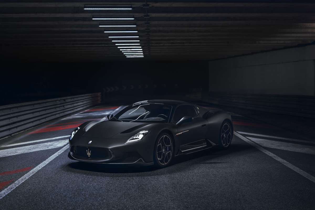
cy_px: 105
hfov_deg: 39.6
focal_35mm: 50
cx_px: 158
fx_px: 437
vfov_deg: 27.0
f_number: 1.4
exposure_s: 1/100
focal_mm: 50
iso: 400
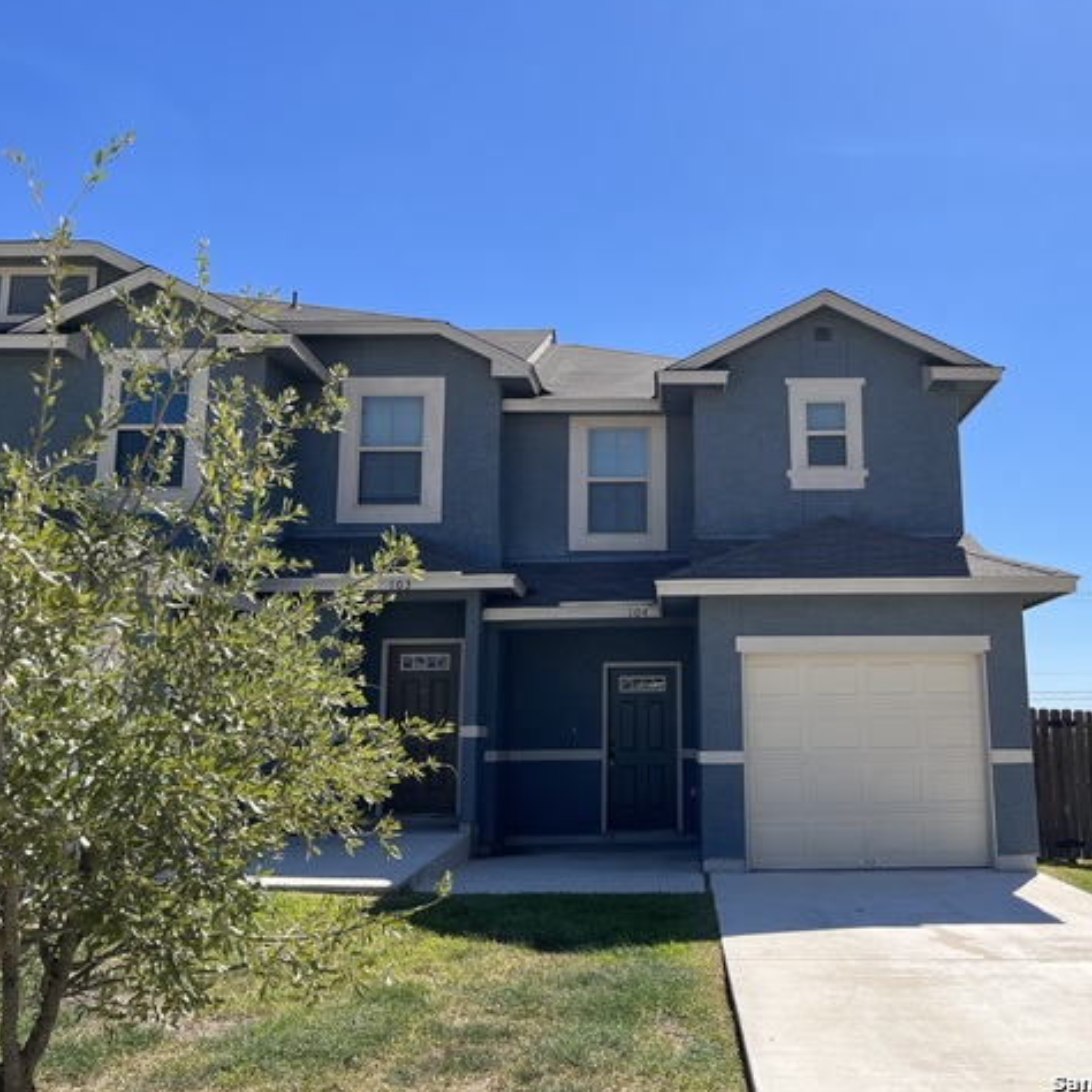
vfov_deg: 52.5
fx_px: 1106
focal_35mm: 31
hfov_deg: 51.9
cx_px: 689
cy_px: 544
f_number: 1.6
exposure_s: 1/3876
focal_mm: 5.1
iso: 50
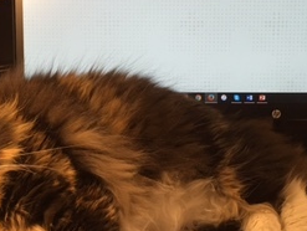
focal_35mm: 75
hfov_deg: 25.9
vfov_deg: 19.5
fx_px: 666
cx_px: 140
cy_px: 174
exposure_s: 1/30
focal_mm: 4.15
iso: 32
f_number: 2.2
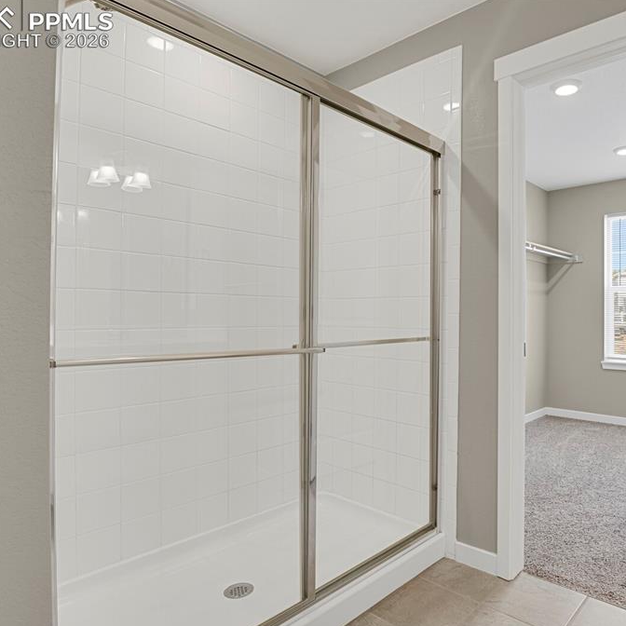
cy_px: 314
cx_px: 403
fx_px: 450
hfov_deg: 68.2
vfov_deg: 69.6
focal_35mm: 22
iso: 250
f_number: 8
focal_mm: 17
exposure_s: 1.3
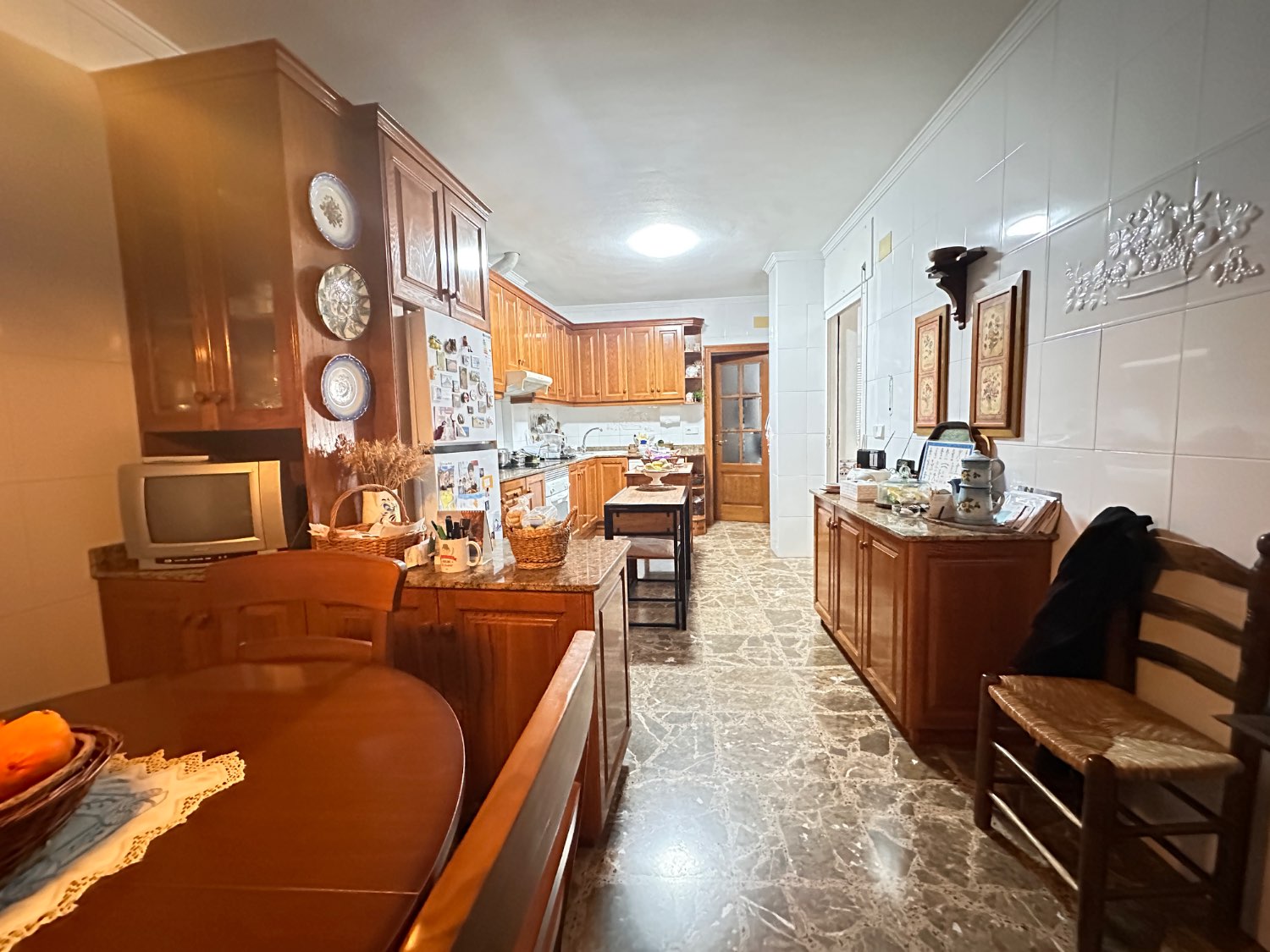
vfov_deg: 85.7
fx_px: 514
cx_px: 635
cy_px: 476
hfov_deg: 102.1
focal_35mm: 14
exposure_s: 1/25
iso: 2000
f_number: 2.2
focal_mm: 2.22
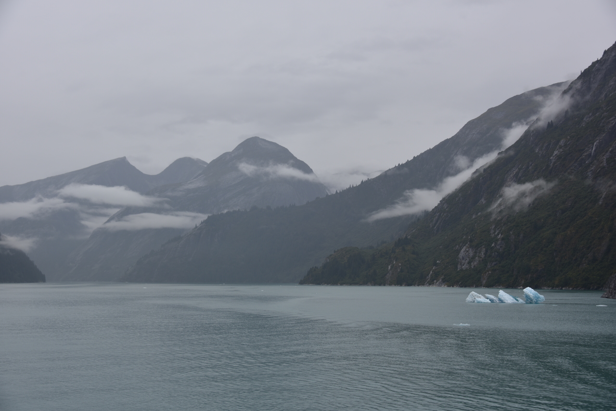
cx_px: 308
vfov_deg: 27.0
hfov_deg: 39.6
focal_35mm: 50
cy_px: 206
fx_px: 856
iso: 100
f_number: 6.3
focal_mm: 50
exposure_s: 1/160
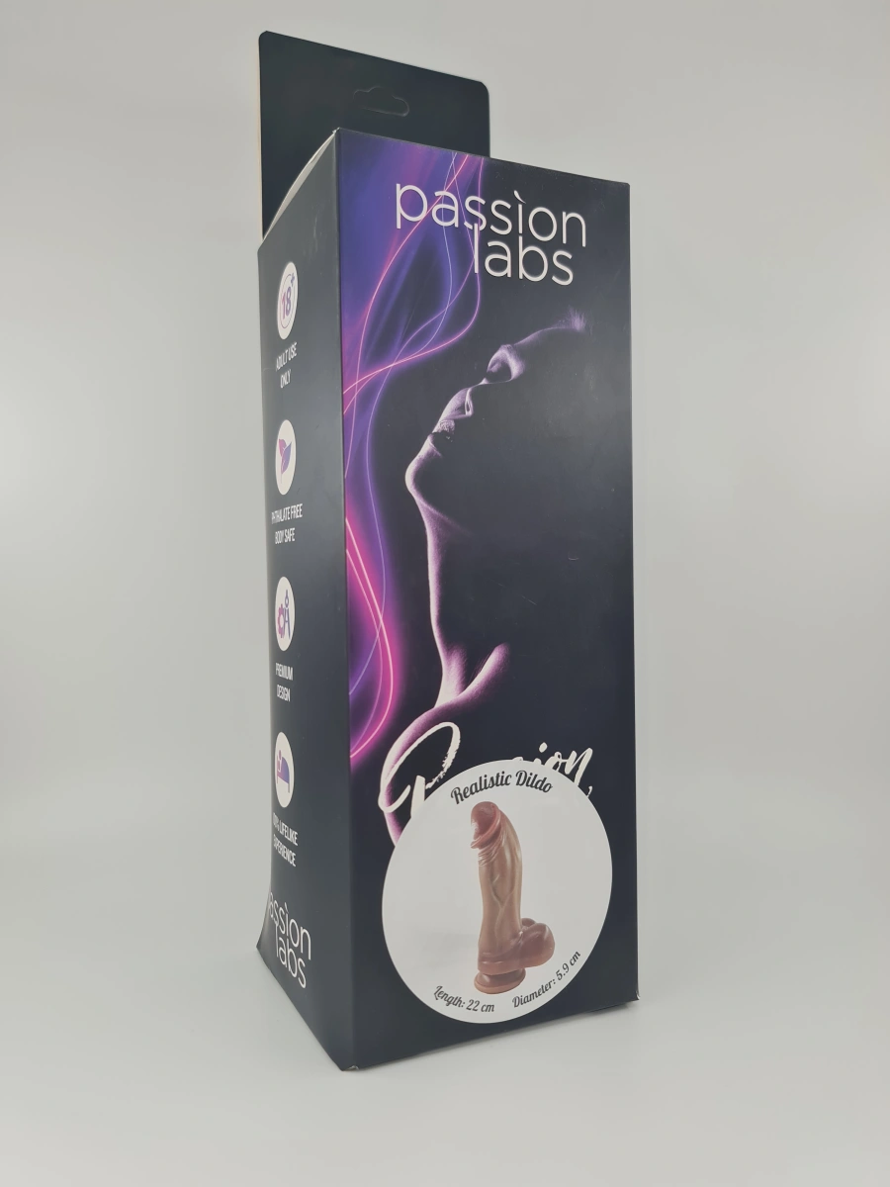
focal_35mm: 25
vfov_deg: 69.4
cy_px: 594
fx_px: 857
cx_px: 445
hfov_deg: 54.9
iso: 50
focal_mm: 7
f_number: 1.8
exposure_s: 1/249
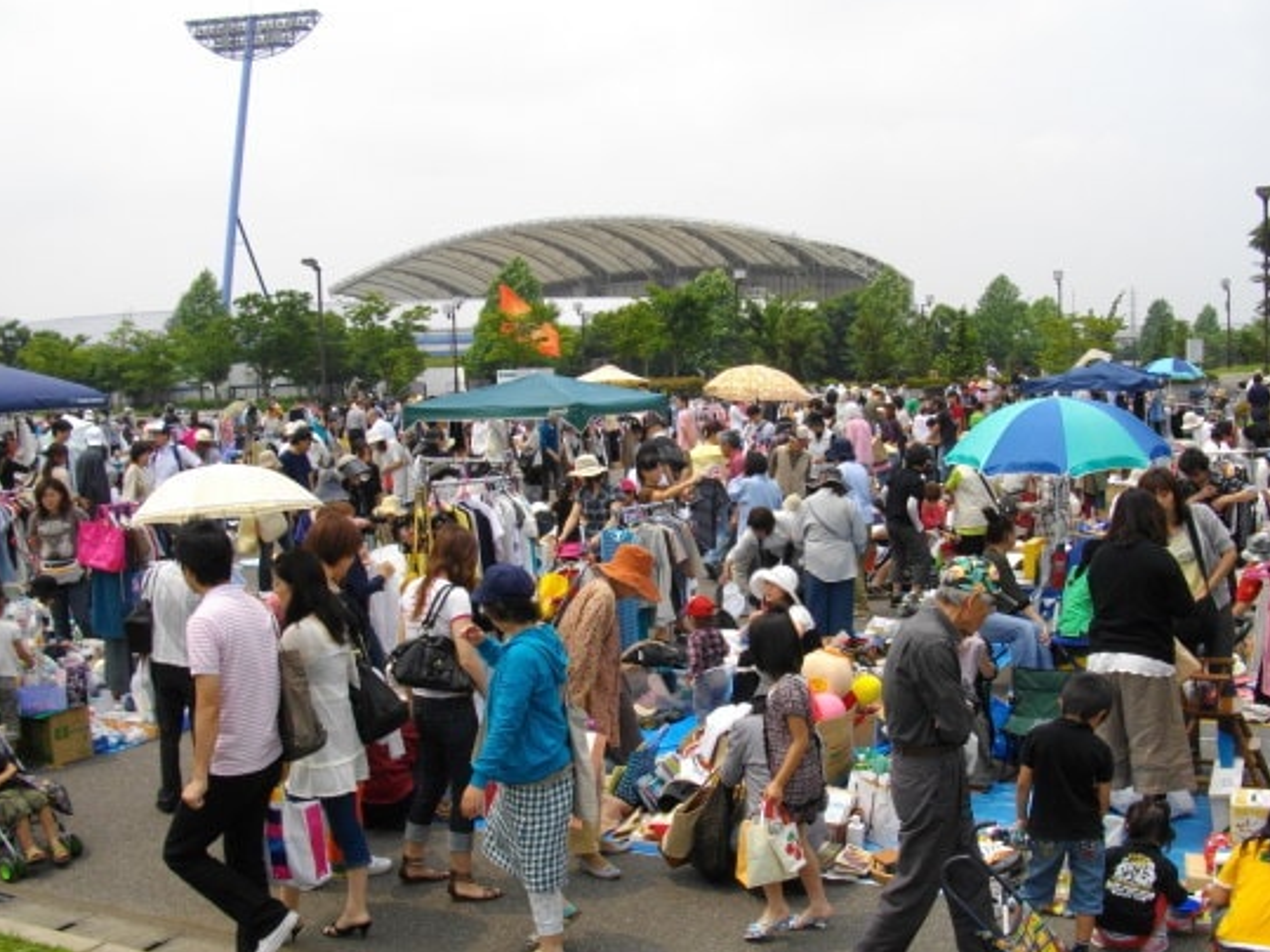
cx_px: 676
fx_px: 1394
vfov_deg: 37.7
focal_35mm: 38
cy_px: 502
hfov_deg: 49.0
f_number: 5.5
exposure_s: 1/400
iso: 100
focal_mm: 5.7
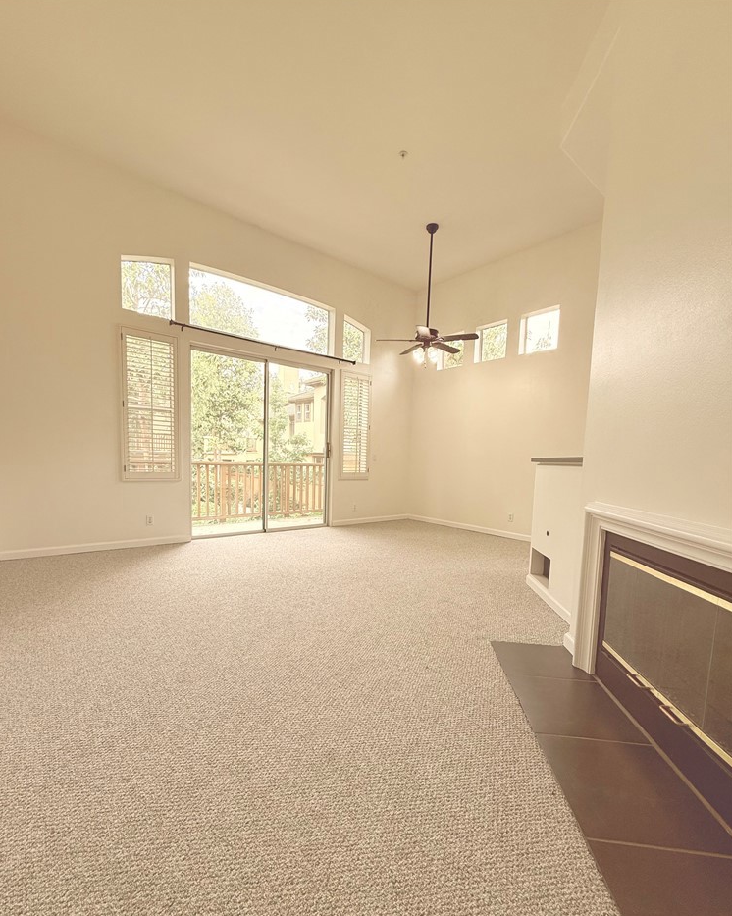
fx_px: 406
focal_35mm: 15
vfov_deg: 96.6
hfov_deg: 84.0
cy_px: 497
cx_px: 358
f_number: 2.2
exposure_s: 1/120
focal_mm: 2.22
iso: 80
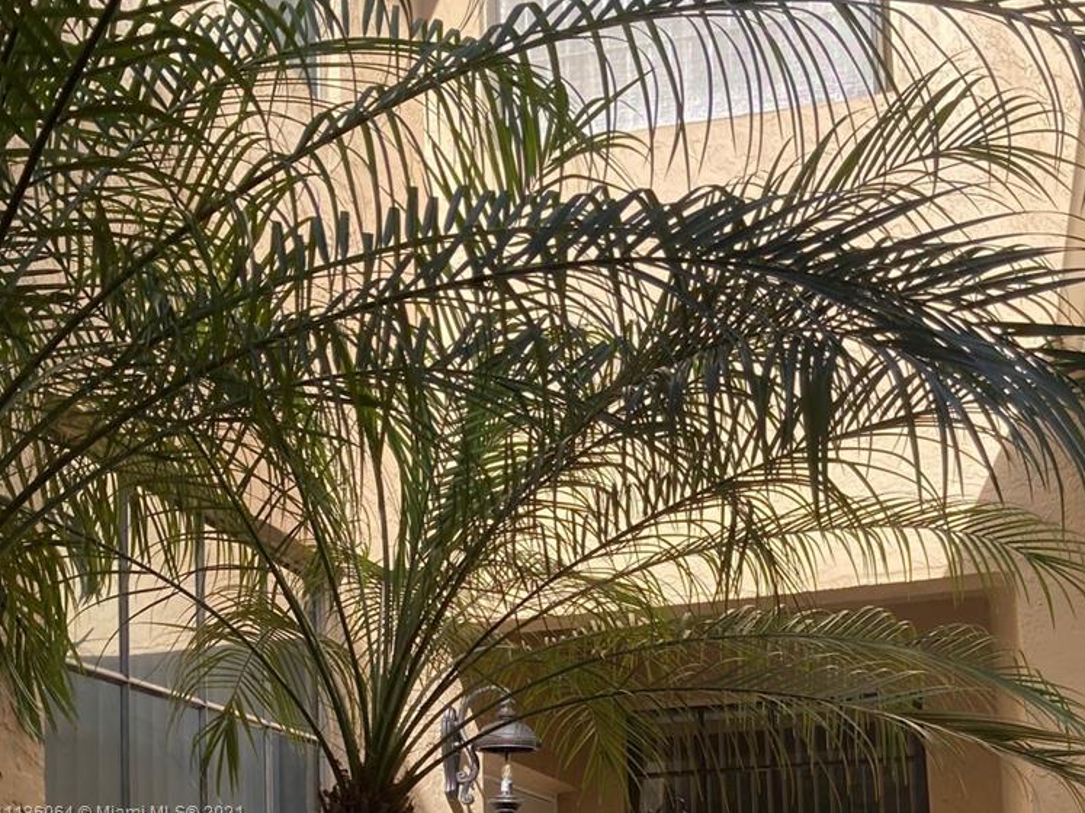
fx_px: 1410
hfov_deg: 41.9
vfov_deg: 30.0
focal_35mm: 45
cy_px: 814
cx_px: 632
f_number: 1.8
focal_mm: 3.99
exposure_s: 1/899
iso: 20
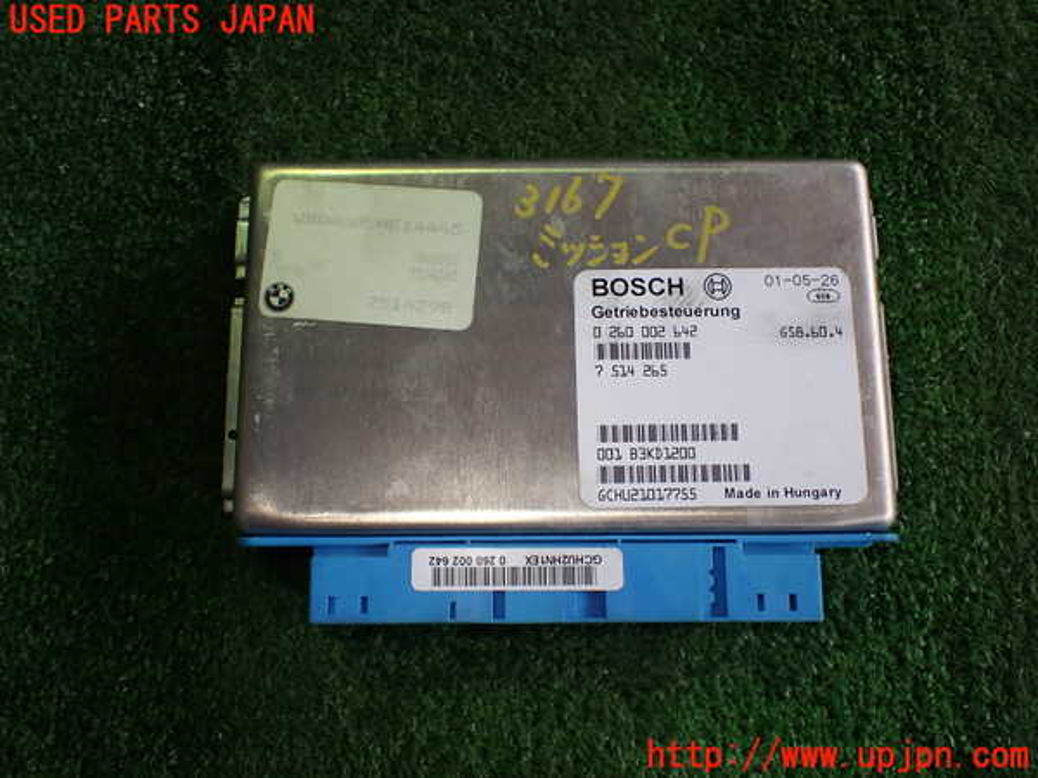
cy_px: 389
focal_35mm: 30
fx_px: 900
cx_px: 519
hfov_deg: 60.0
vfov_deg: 46.8
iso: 125
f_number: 2.3
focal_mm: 5.4
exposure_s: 1/125
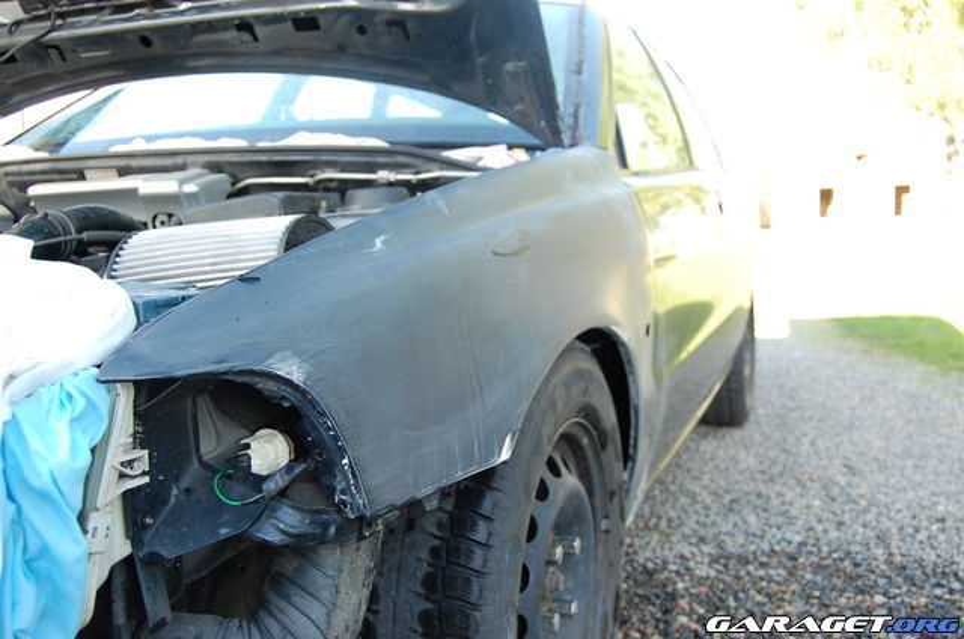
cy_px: 320
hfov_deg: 55.2
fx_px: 922
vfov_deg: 38.2
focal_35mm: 34
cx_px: 482
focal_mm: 23
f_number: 5
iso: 400
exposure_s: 1/100
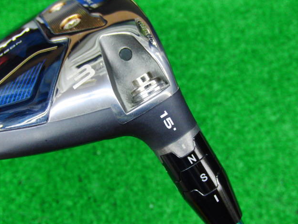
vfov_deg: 37.7
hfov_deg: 49.0
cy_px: 112
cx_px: 149
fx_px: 327
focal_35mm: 38
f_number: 3.6
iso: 400
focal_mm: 6.42
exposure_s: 1/25
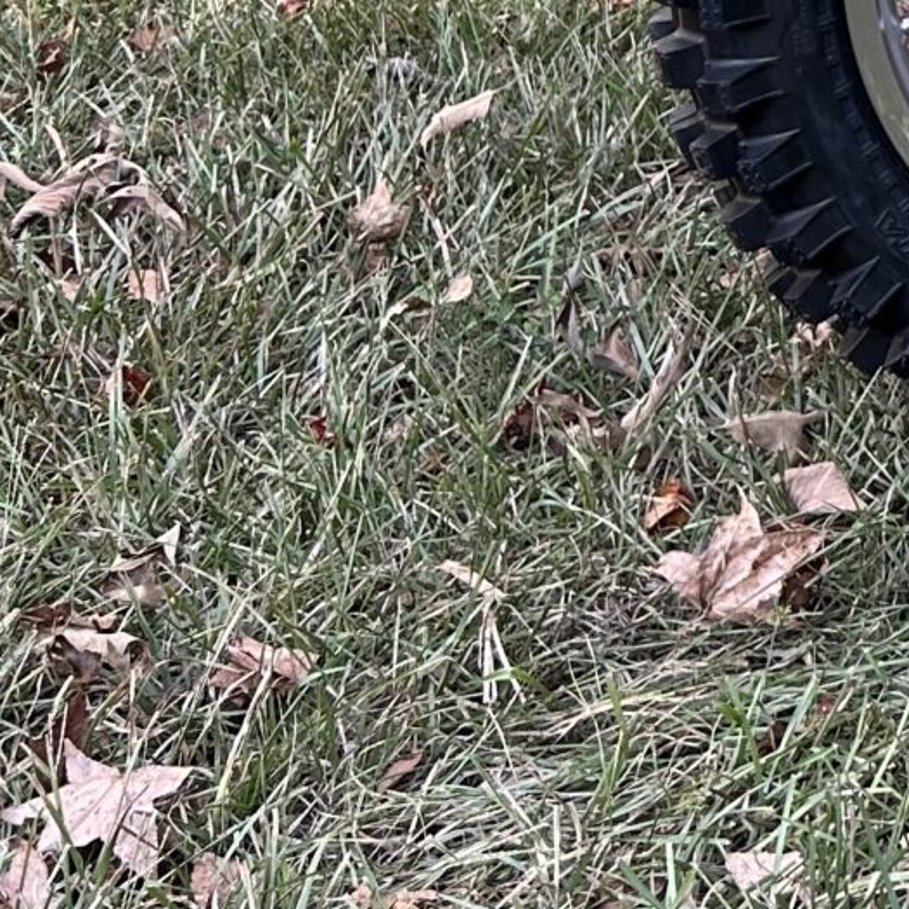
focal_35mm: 112
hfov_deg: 13.0
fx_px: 3327
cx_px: 1965
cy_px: -443
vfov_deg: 14.5
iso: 40
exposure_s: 1/121
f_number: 1.5
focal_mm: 5.7
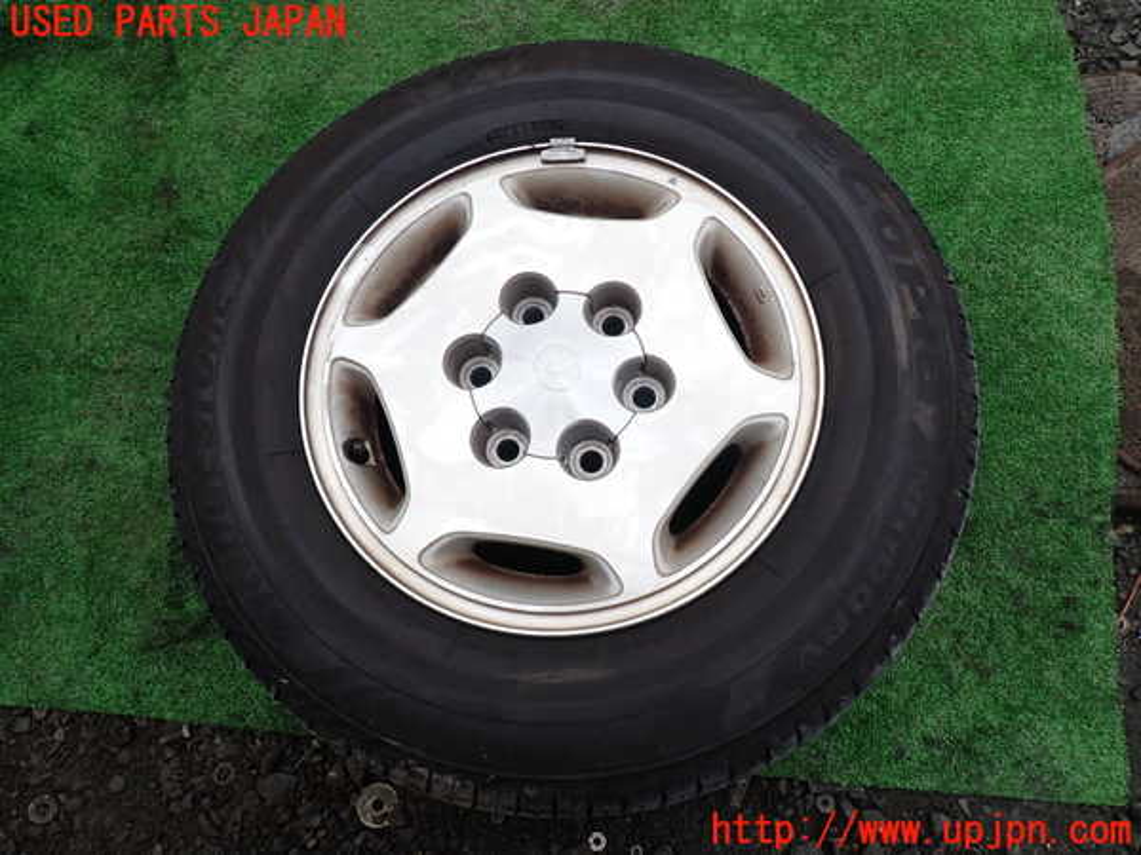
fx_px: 824
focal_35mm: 25
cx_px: 570
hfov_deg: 69.4
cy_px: 428
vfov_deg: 54.9
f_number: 2.8
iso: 100
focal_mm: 4.5
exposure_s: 1/800
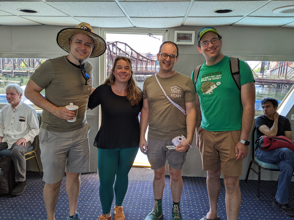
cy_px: 110
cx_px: 147
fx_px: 229
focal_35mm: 27
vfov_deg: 51.4
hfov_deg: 65.3
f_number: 1.8
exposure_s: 1/232
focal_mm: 4.44
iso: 53
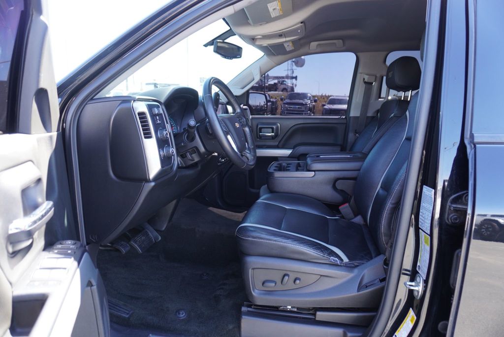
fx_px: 336
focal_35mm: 24
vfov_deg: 53.2
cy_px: 168
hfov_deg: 73.7
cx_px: 252
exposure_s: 1/60
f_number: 4
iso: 250
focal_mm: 16
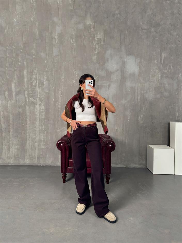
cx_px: 91
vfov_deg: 71.6
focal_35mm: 24
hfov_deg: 56.8
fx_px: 168
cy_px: 122
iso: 200
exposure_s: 1/121
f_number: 1.78
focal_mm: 6.76
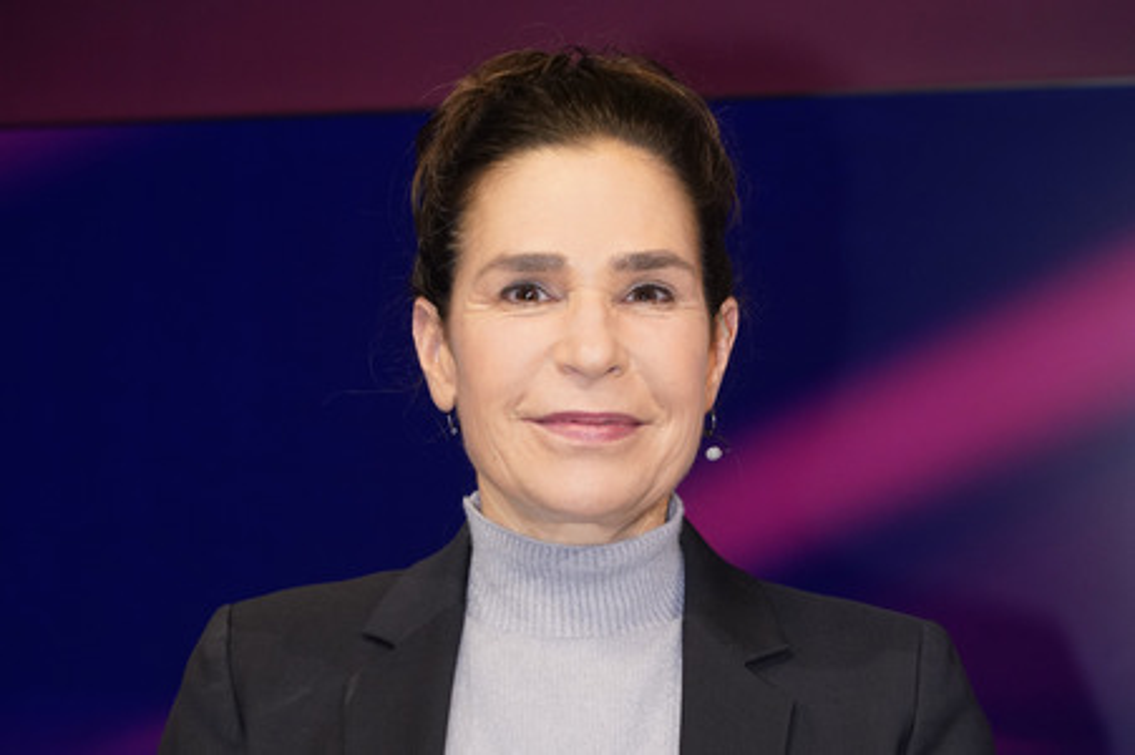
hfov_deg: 22.6
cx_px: 568
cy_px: 378
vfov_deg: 15.2
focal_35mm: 90
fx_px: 2835
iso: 2000
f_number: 5.6
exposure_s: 1/125
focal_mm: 90
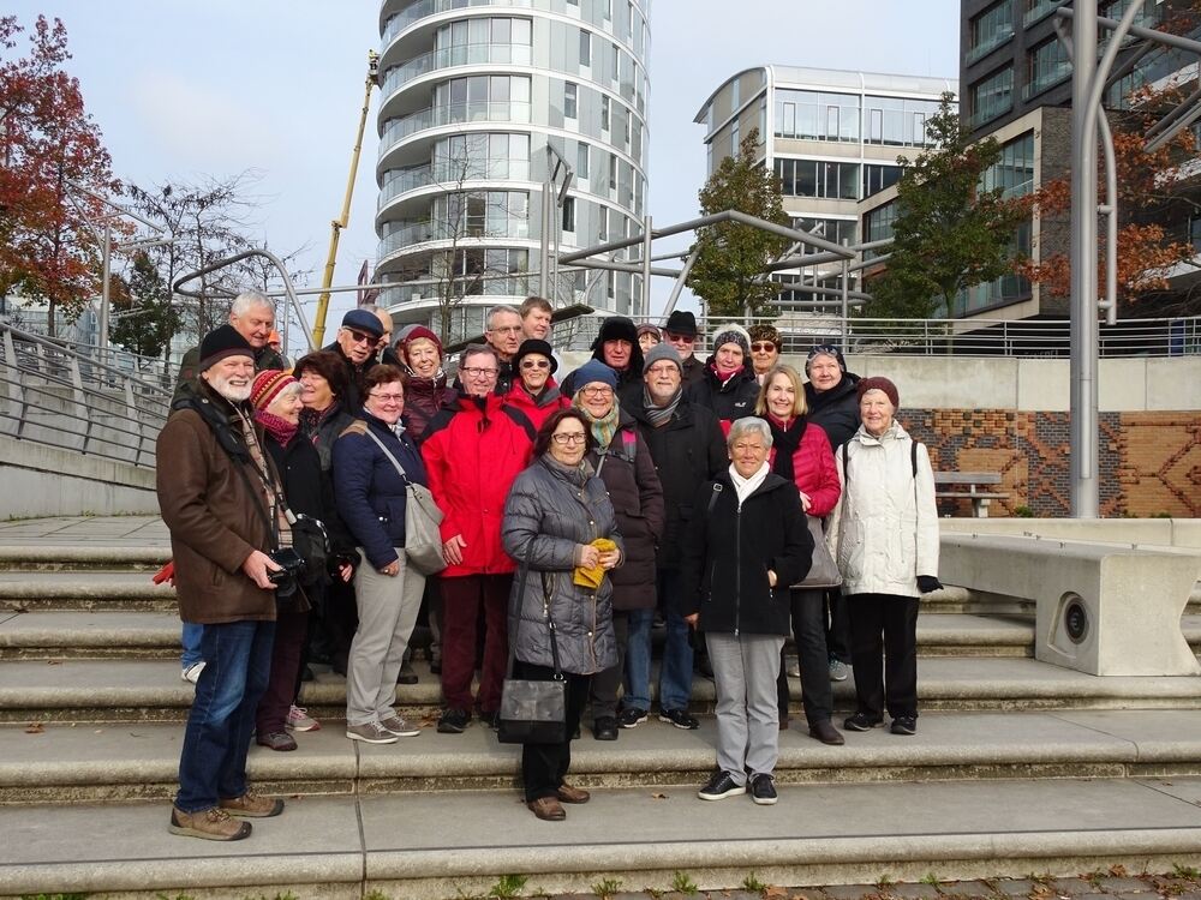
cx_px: 600
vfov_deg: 37.7
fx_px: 1318
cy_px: 450
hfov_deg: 49.0
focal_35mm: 38
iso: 80
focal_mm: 6.56
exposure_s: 1/320
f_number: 4
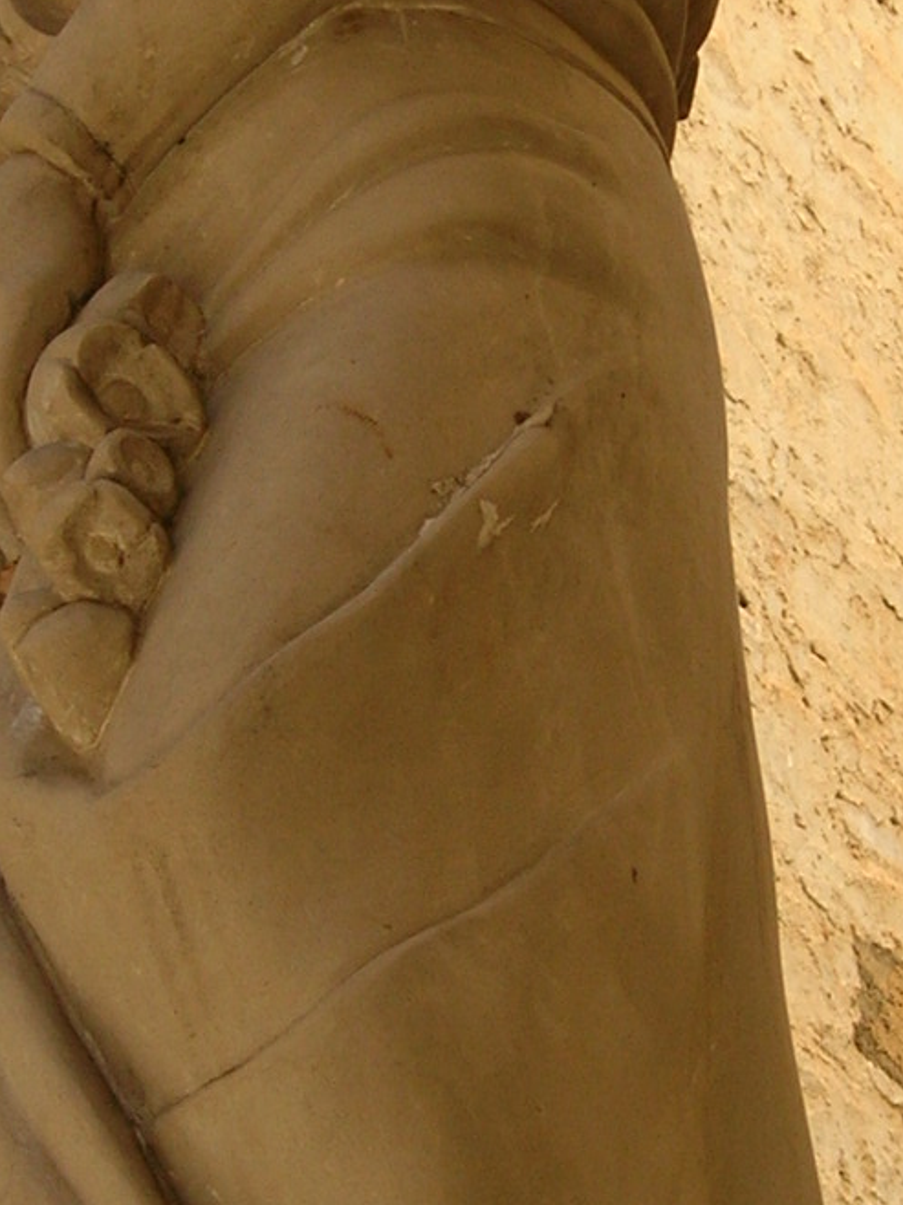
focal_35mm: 190
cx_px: 526
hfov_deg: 7.8
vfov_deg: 10.4
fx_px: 6613
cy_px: 623
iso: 64
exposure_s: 1/113
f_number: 5.9
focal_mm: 12.7
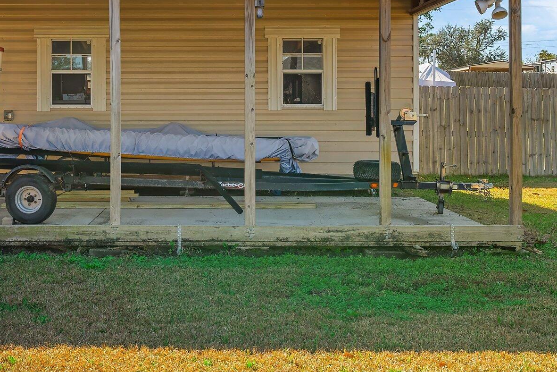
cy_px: 116
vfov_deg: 25.8
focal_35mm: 52
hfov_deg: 37.9
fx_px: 805
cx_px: 209
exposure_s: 1/640
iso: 400
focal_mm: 20.1
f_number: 9
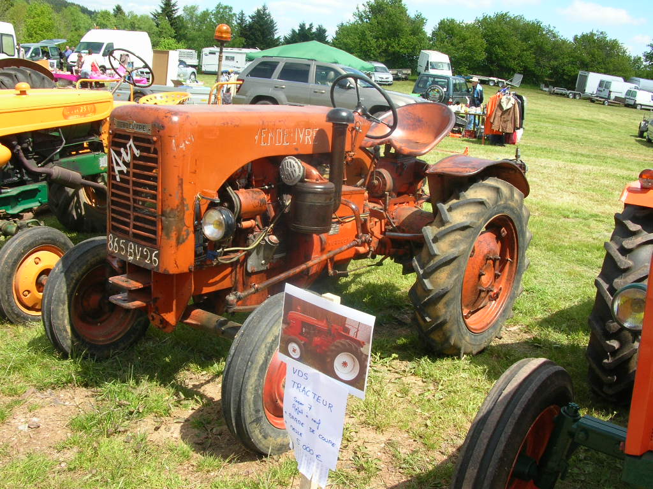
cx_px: 326
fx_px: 660
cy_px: 244
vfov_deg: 40.7
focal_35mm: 35
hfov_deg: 52.6
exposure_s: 1/135
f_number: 5.6
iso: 50
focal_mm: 5.8
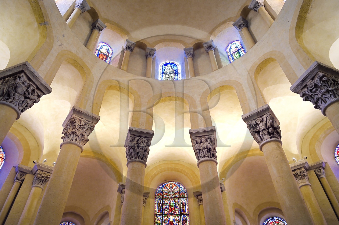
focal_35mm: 24
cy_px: 112
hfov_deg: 73.8
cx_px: 170
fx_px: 226
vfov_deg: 53.1
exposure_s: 1/20
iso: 1600
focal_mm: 24
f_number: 7.1
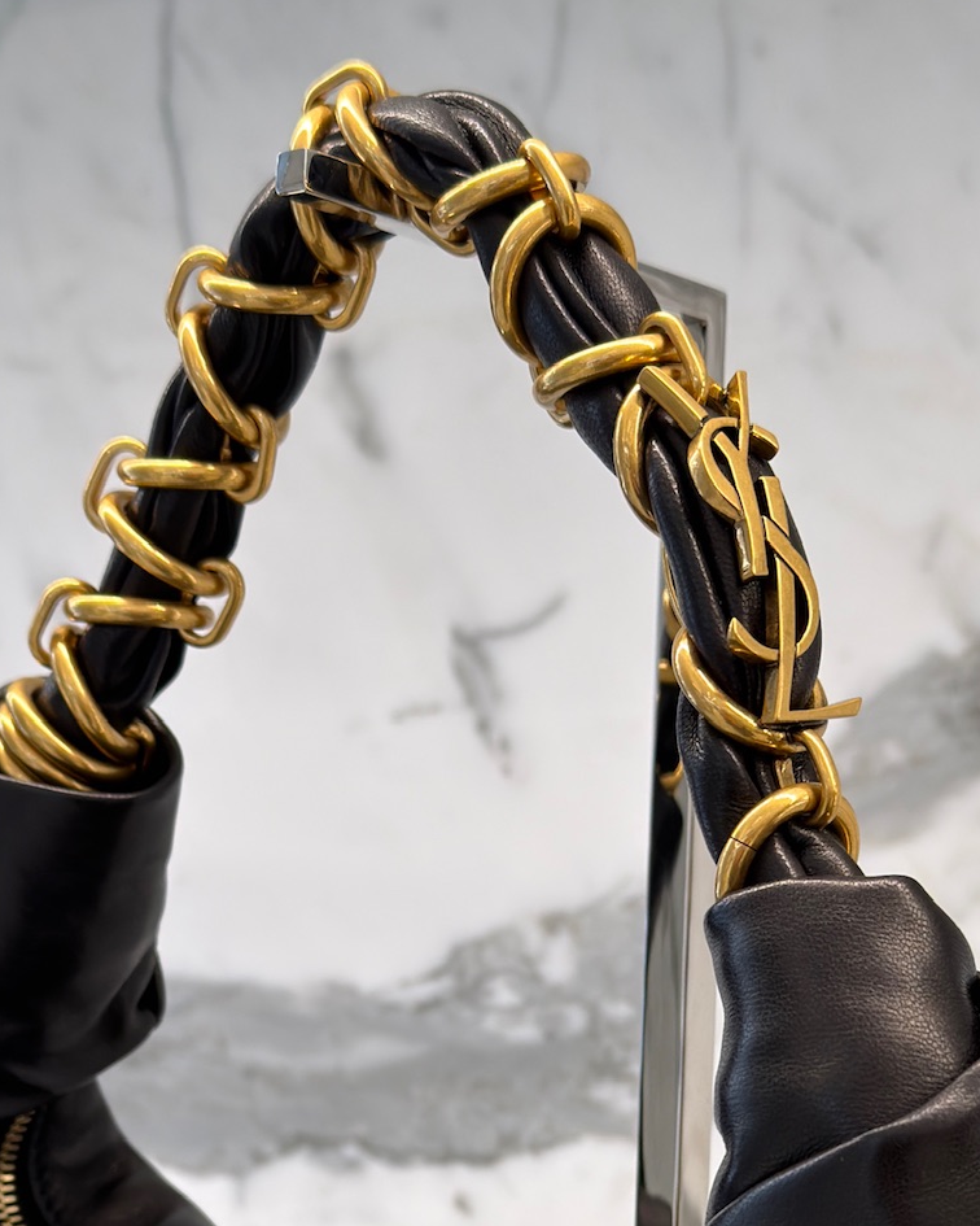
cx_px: 629
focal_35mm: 74
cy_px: 1103
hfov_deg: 20.6
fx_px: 2683
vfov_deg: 25.0
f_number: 1.78
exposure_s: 1/121
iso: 64
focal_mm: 6.76
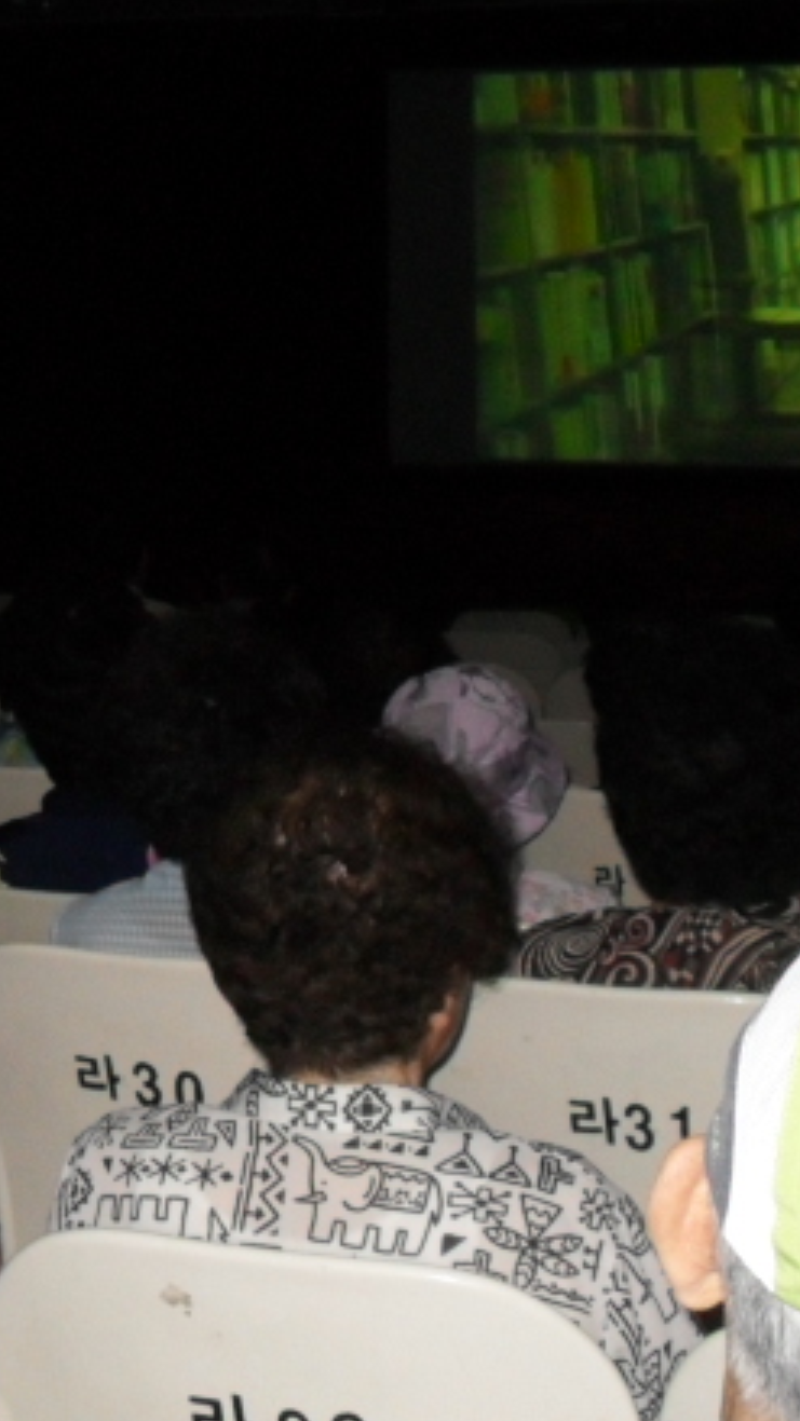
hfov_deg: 13.5
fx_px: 3356
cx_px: 175
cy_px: 463
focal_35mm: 89
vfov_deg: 23.8
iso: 200
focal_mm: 6.2
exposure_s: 1/45
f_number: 2.8
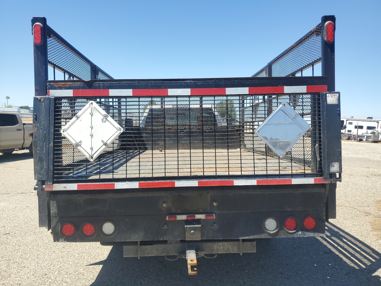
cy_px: 143
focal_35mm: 26
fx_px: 286
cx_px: 190
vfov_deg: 53.1
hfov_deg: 67.3
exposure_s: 1/2000
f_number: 1.5
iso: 50
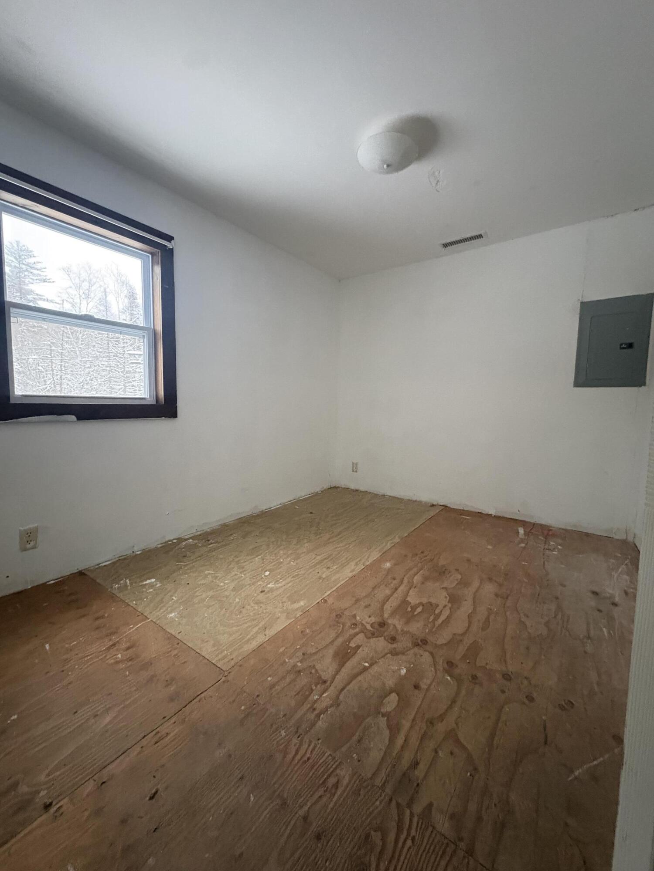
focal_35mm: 14
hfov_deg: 85.7
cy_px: 436
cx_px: 327
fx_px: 353
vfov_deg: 102.1
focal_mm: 2.22
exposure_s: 1/39
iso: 1000
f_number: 2.2
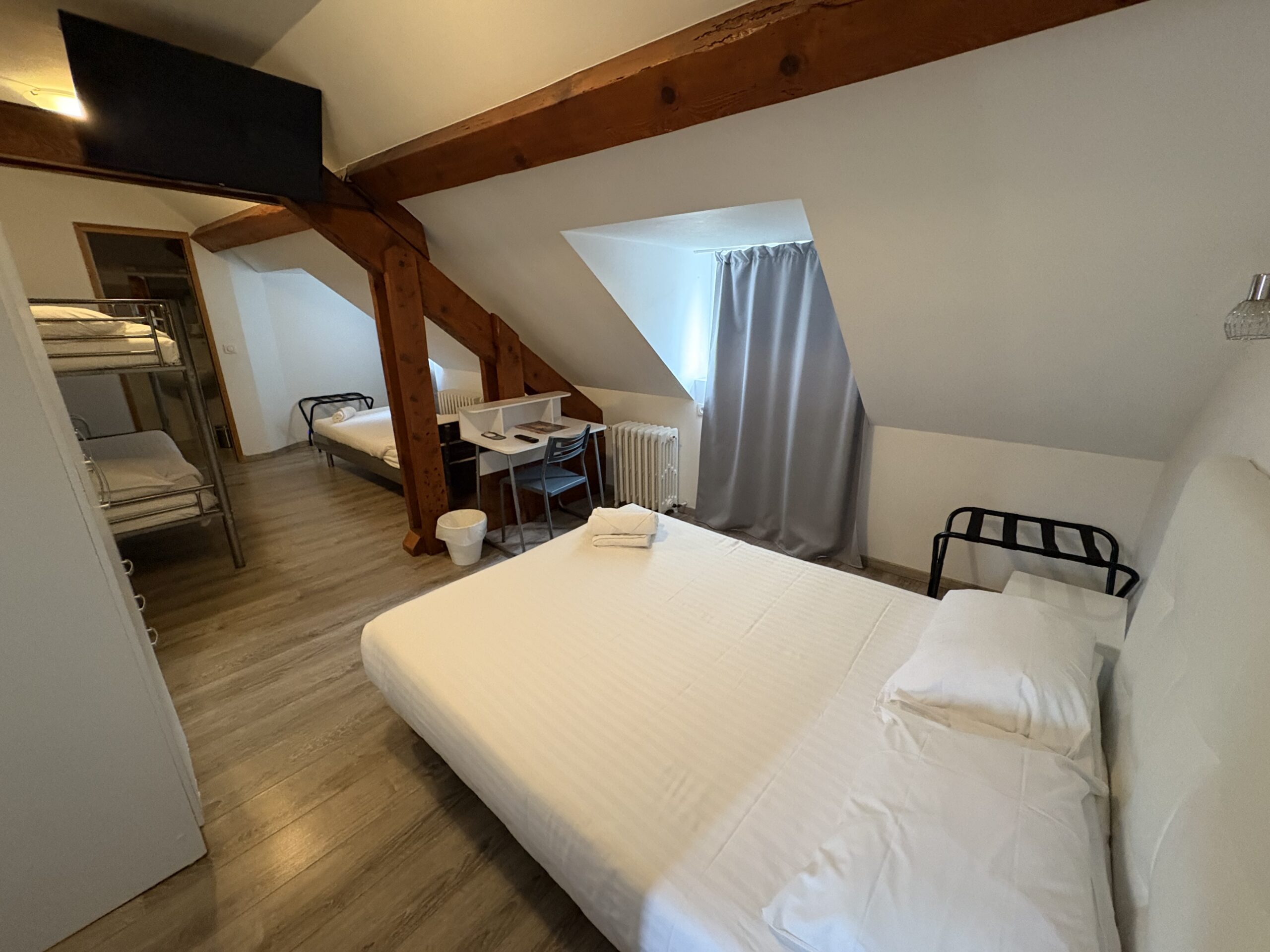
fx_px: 514
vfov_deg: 85.7
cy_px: 476
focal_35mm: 14
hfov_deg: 102.1
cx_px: 635
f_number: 2.2
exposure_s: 1/50
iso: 1000
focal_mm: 2.22
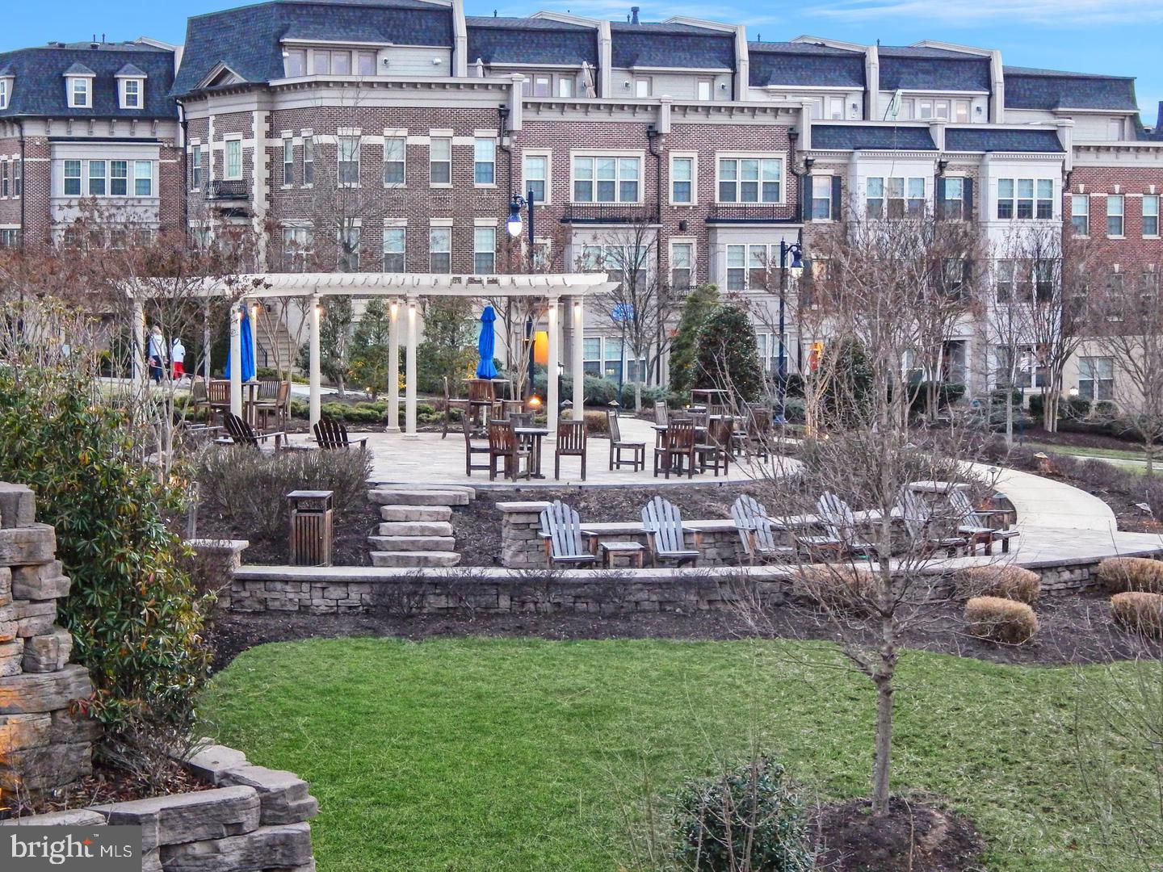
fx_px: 2553
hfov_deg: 25.7
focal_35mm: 76
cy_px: 436
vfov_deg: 19.4
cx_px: 582
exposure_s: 1/15
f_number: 4.2
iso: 560
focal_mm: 13.5
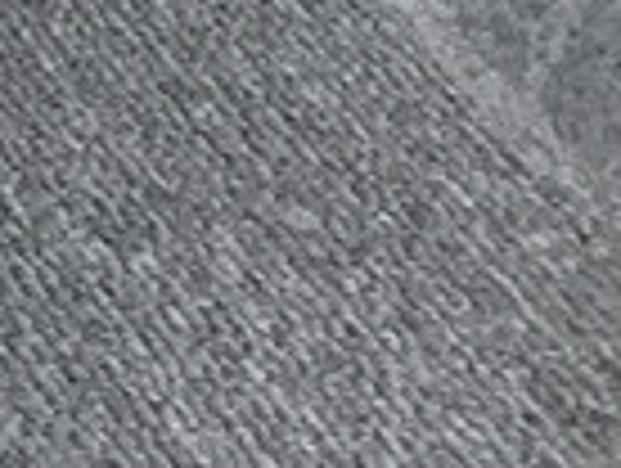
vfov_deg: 6.9
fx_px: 3630
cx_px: -1372
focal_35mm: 202
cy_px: -700
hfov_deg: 8.1
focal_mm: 3.3
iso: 25
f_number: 2.4
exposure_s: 1/229
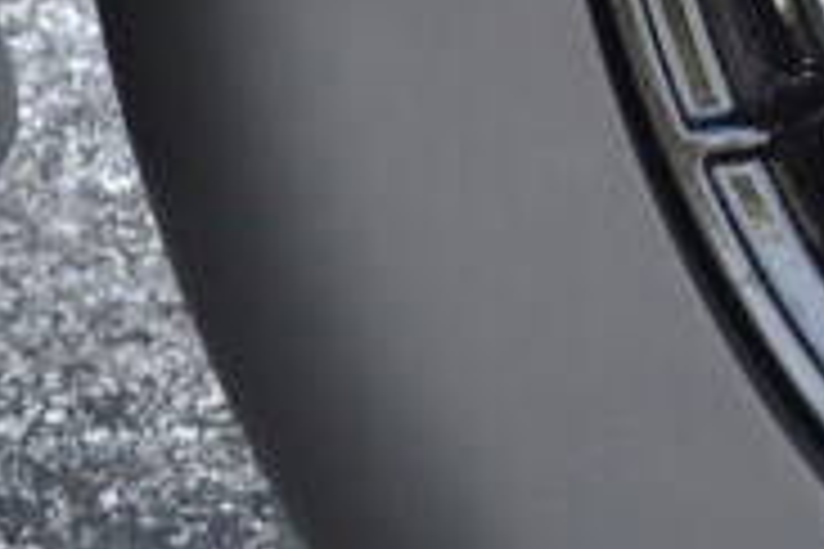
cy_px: -634
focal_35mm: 344
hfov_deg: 5.8
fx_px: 7880
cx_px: 1756
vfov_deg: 3.9
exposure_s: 1/125
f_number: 5.6
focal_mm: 35
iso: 320
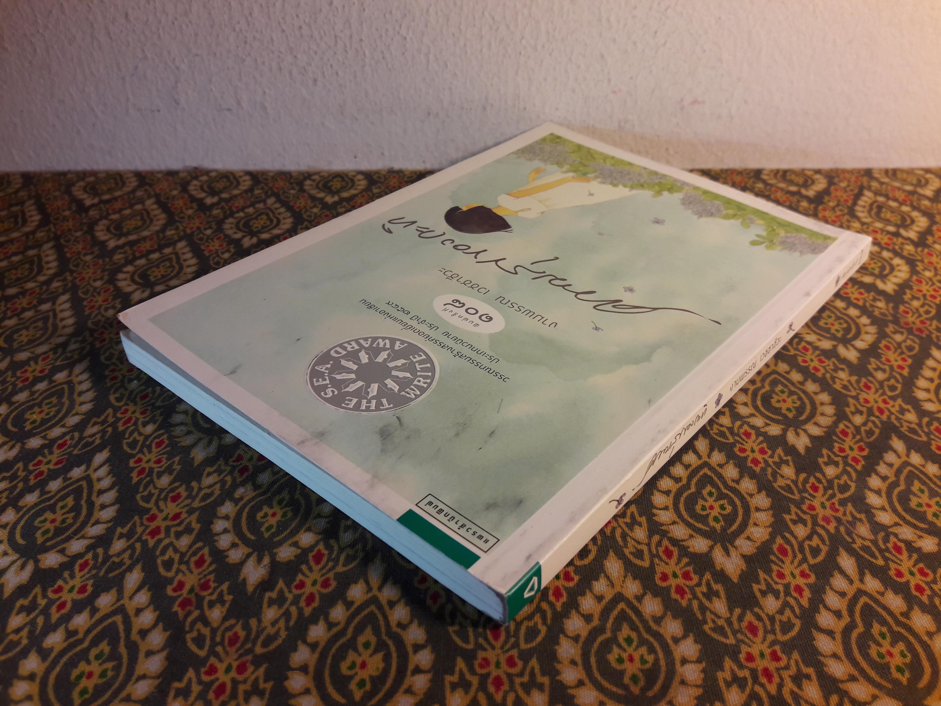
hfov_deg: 63.4
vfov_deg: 49.7
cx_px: 470
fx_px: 761
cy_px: 353
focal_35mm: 28
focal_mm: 3.7
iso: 40
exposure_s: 1/33
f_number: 1.9
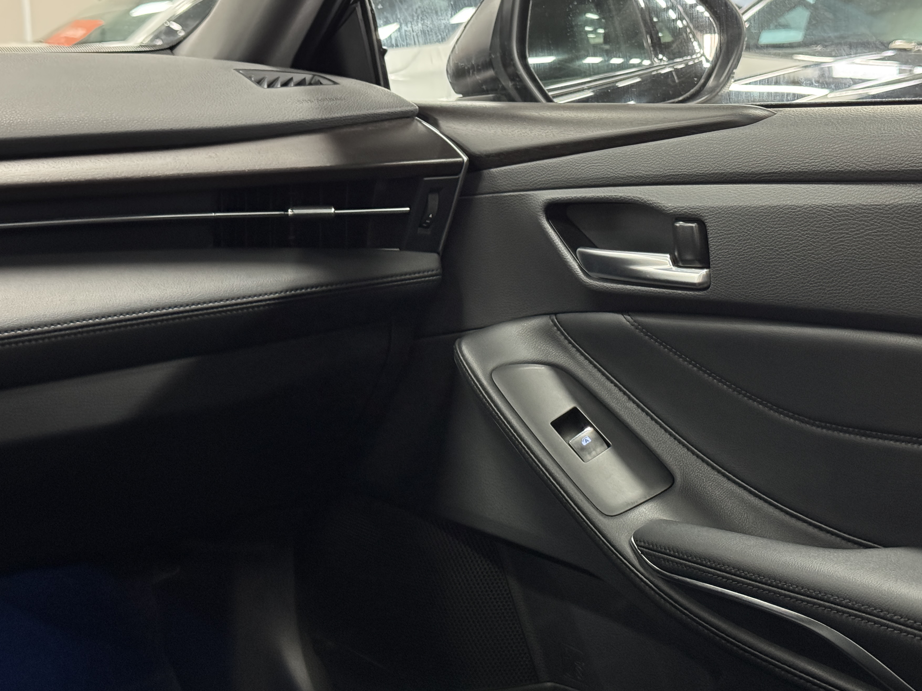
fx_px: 1465
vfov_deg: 26.5
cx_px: 499
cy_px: 308
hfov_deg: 34.9
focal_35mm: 55
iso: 640
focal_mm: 6.76
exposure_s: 1/25
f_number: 1.78
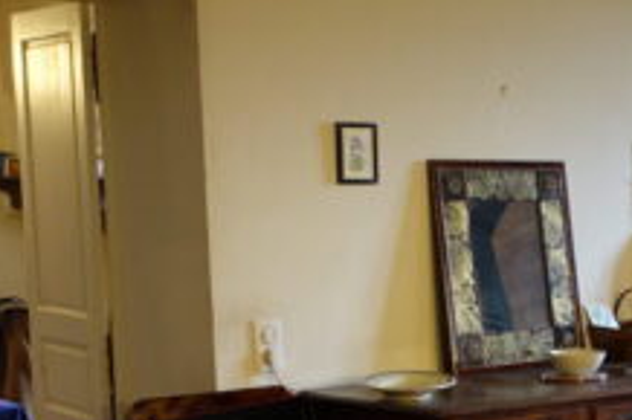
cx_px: 760
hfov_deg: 21.5
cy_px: 437
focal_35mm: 88
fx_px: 1544
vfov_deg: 15.2
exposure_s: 1/30
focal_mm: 9.2
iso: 500
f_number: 2
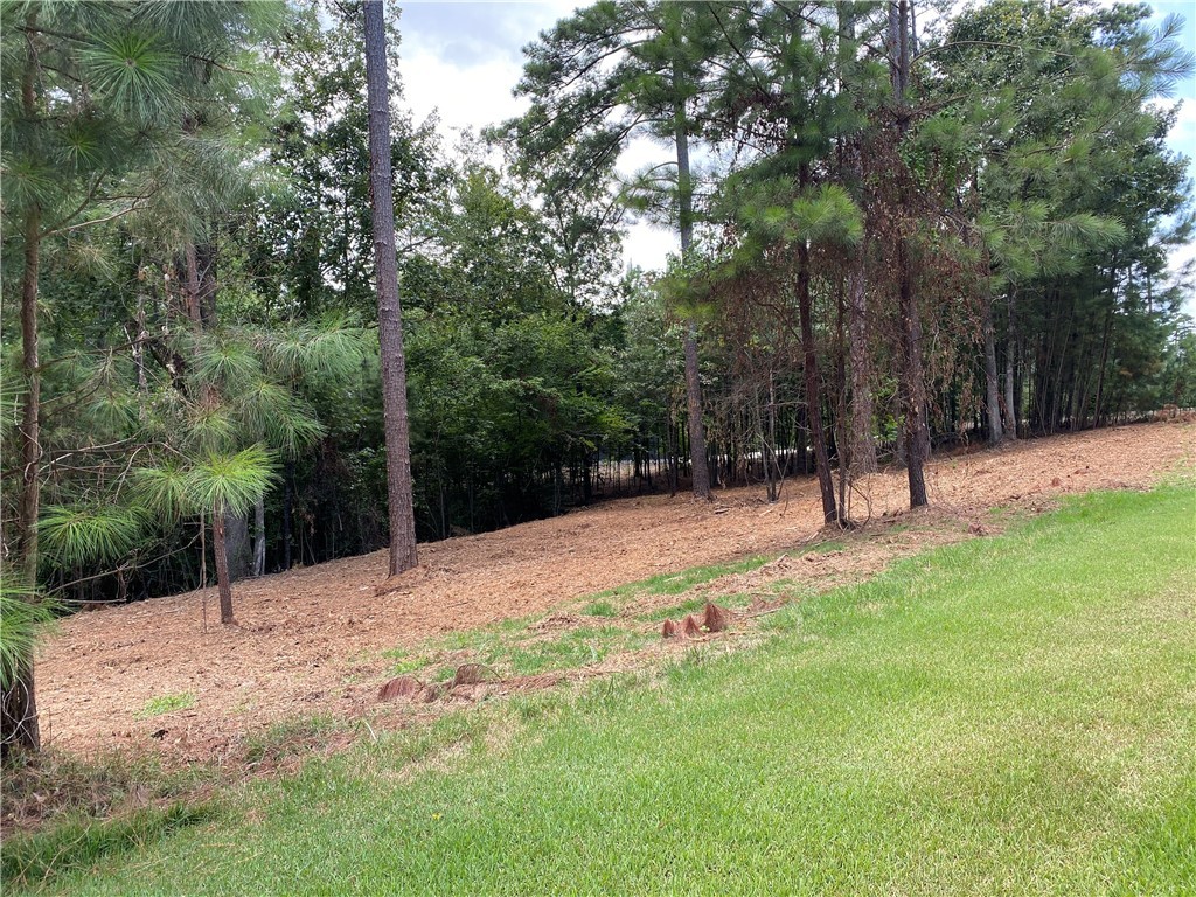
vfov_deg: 53.1
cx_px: 598
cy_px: 448
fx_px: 898
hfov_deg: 67.3
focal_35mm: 26
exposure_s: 1/300
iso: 32
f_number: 1.8
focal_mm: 4.25
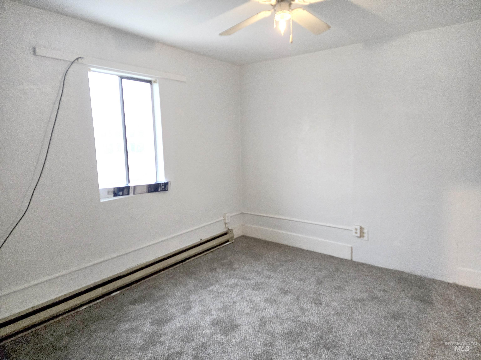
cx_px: 240
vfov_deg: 58.9
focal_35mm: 23
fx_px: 320
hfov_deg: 73.9
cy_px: 180
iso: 640
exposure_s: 1/120
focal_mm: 5.4
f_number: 1.8
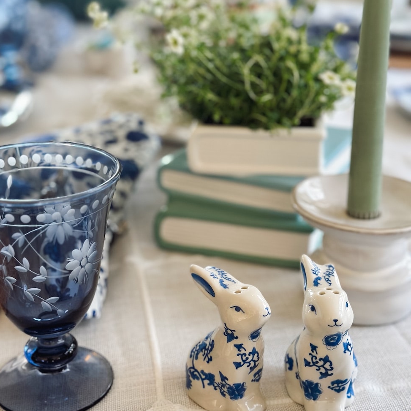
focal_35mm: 57
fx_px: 766
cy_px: 222
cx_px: 204
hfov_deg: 30.0
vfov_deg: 30.0
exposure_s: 1/60
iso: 200
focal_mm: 6.86
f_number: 1.8
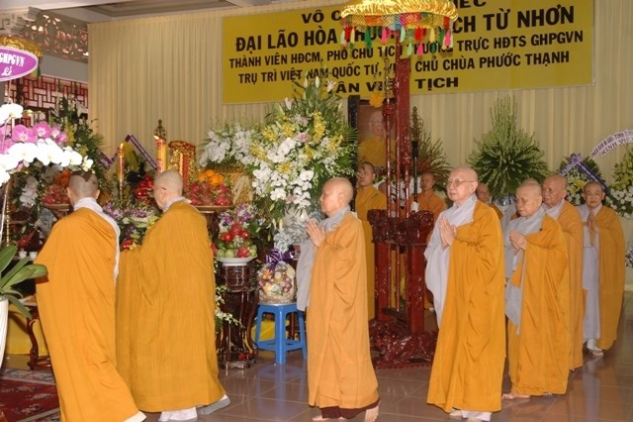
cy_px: 211
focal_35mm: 46
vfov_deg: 28.9
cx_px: 316
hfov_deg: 42.3
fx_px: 817
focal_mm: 31
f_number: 4
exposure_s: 1/50
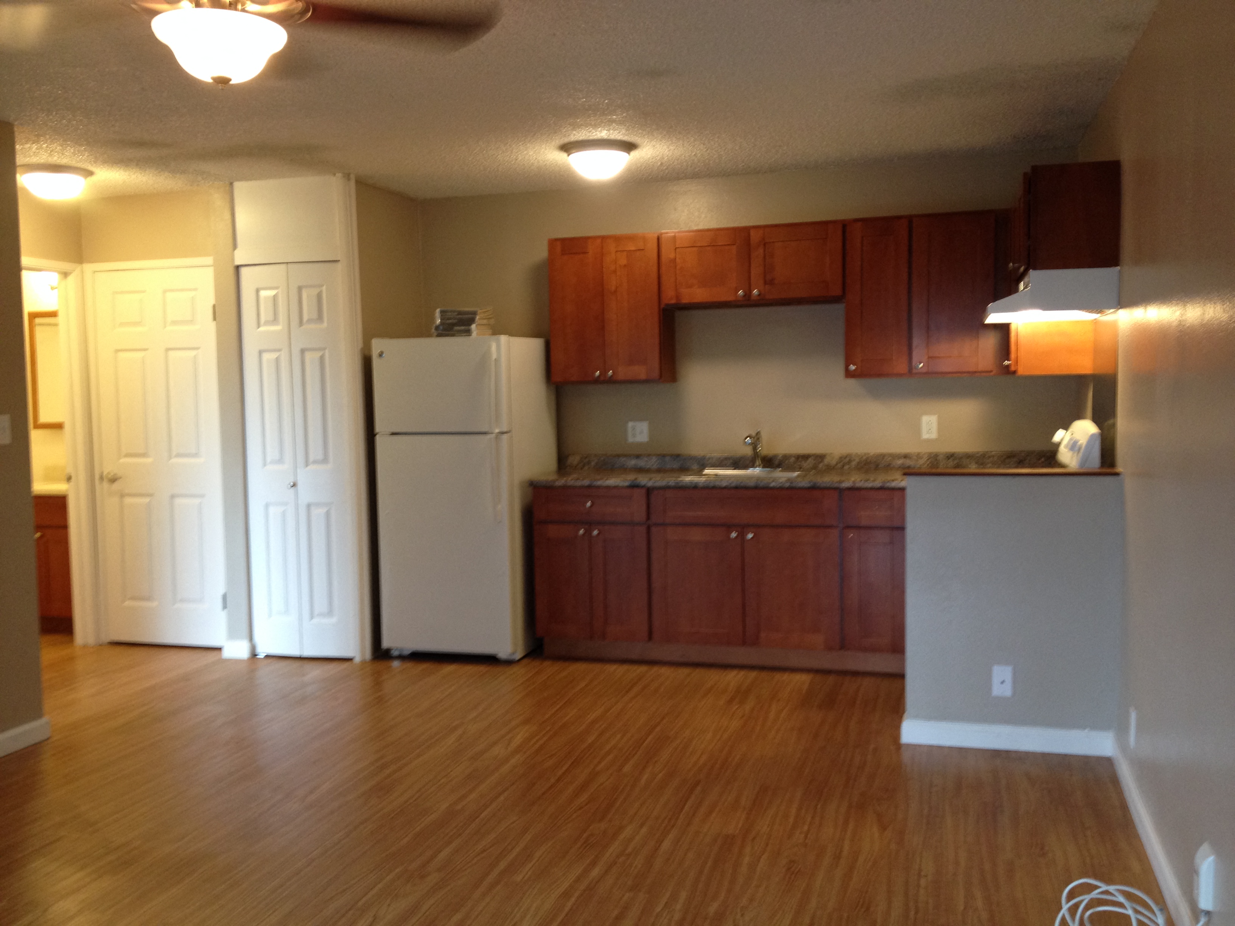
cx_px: 618
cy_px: 463
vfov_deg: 40.7
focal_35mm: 35
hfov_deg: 52.6
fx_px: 1249
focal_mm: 4.28
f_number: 2.4
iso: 100
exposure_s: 1/20
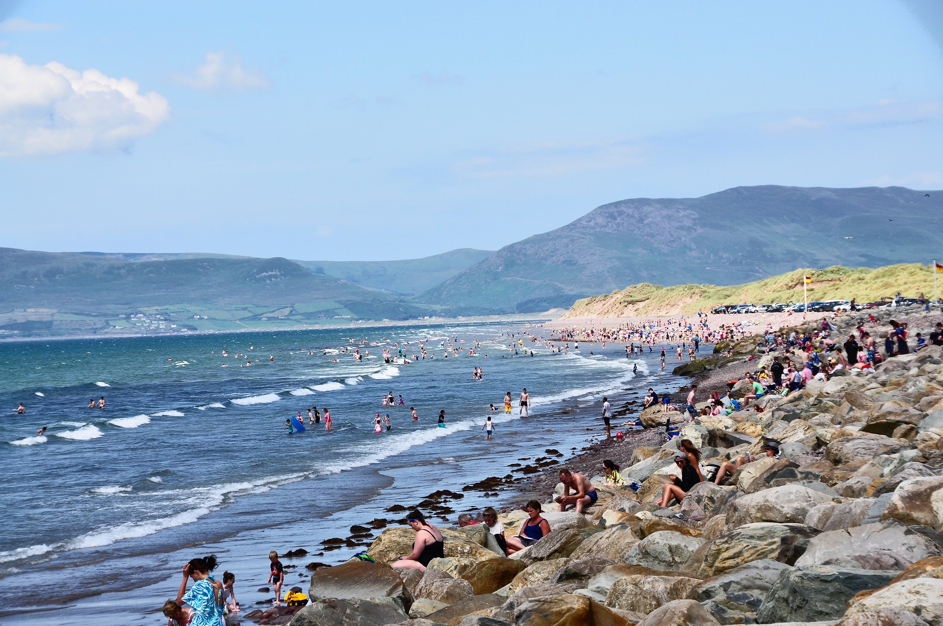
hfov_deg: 17.1
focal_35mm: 120
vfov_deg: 11.4
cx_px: 472
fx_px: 3139
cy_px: 313
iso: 400
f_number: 8
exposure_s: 1/1000
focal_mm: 80
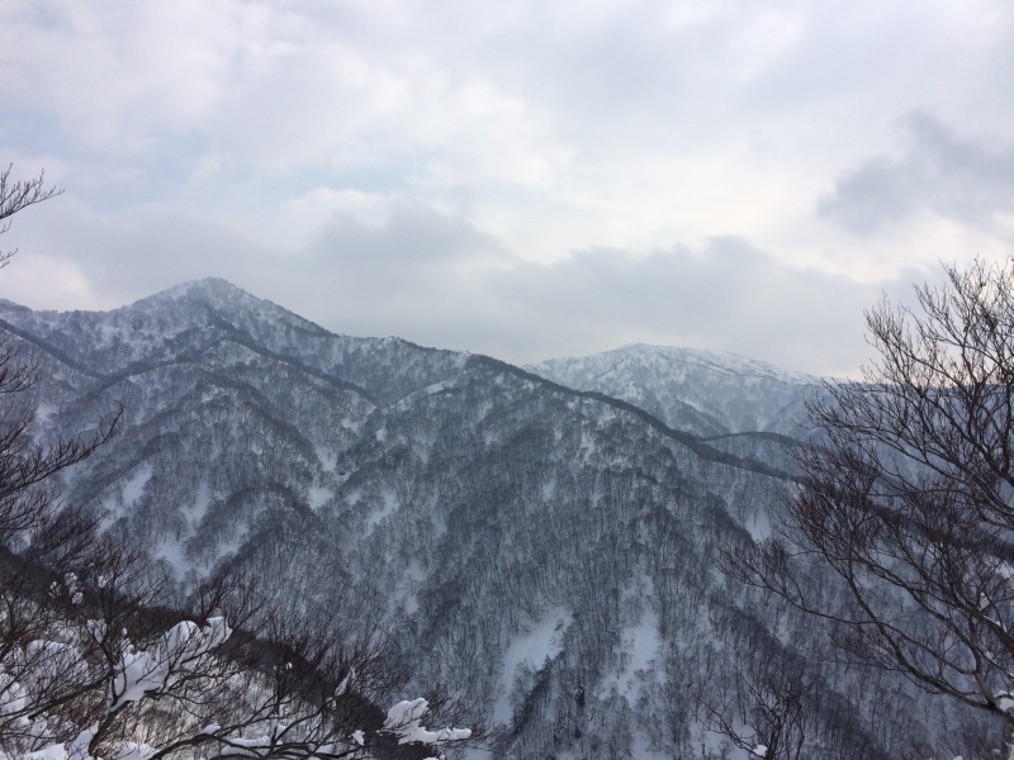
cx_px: 507
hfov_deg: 60.0
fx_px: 879
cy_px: 380
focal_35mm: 30
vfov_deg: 46.8
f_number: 2.2
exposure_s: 1/4566
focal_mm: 4.12
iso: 32
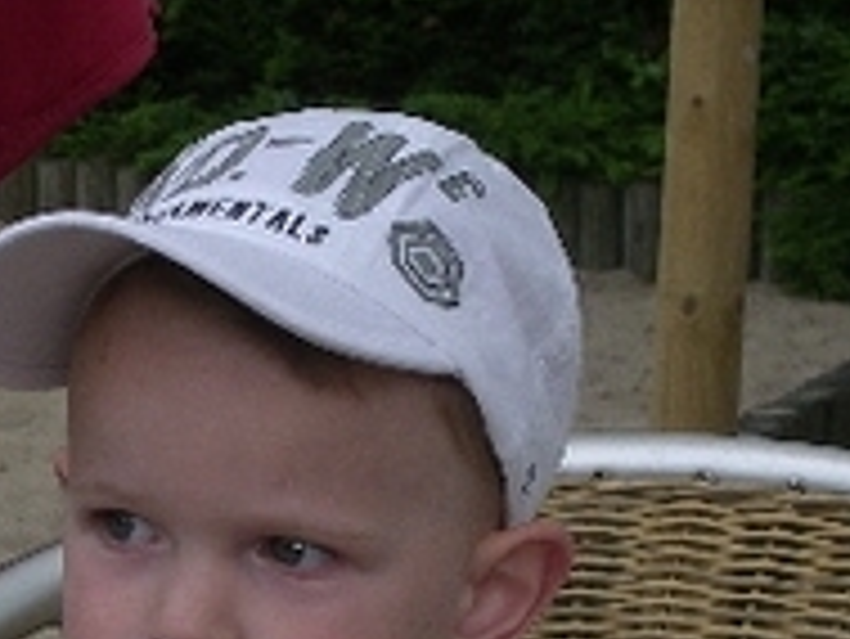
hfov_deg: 10.0
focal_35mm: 197
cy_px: 594
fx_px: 4840
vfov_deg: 7.5
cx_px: 202
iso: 80
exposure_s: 1/200
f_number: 4.2
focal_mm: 12.8
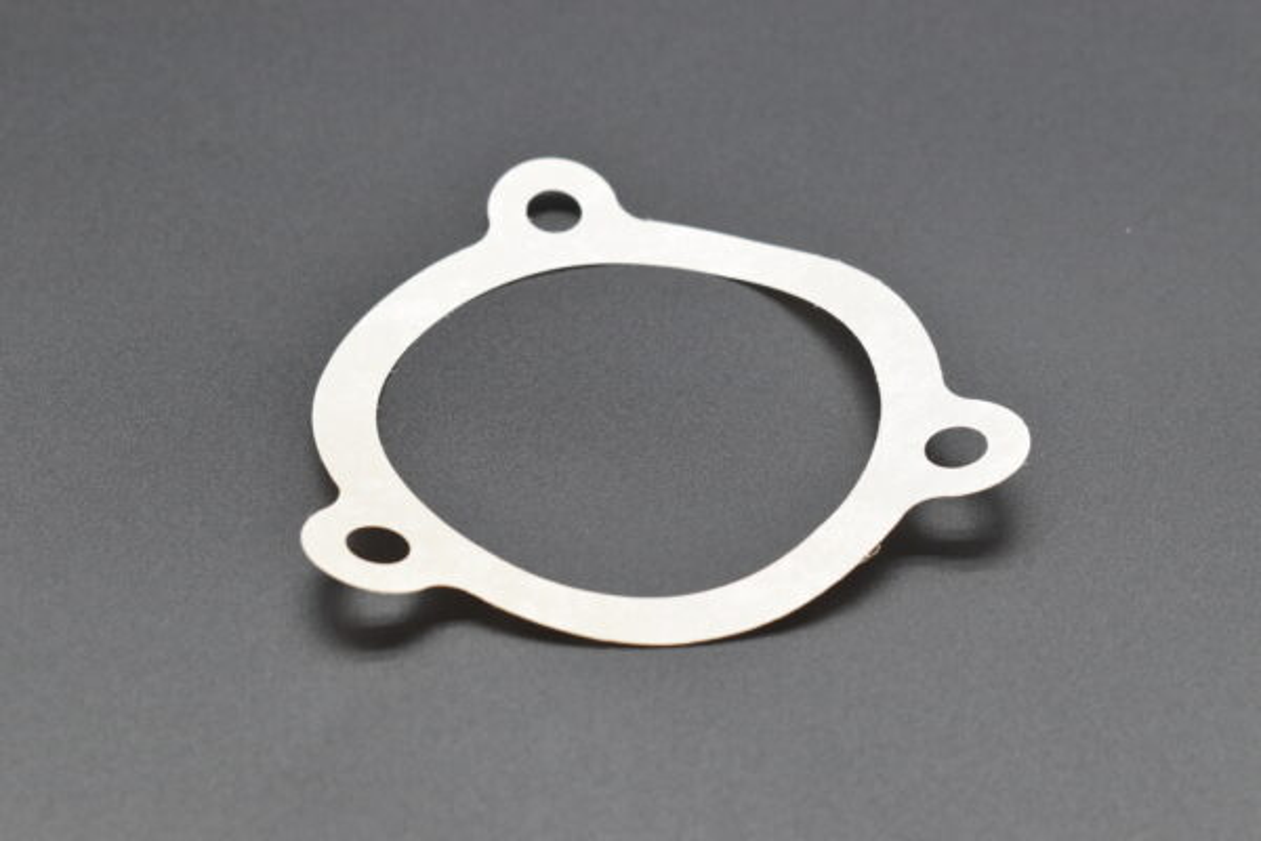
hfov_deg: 24.6
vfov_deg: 16.6
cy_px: 420
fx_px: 2890
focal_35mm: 82
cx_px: 630
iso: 1600
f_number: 8
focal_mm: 55
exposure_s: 1/250
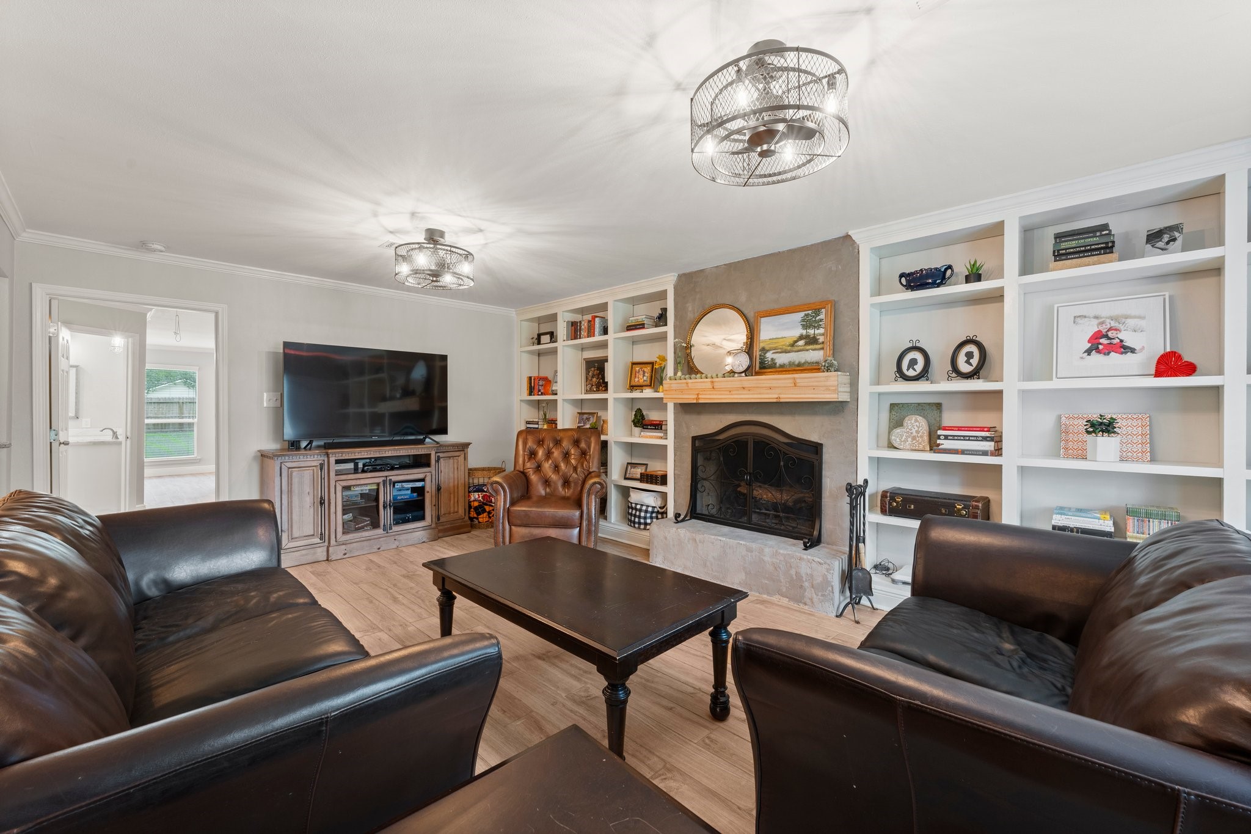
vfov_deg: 78.4
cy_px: 417
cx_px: 626
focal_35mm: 15
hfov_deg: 101.5
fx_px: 511
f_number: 10
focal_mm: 14.7
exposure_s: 1.3
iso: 640
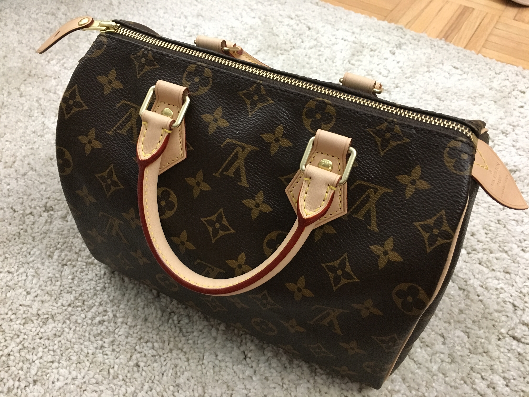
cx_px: 264
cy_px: 198
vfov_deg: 48.2
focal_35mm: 29
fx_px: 443
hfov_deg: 61.7
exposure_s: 1/15
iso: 200
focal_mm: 4.15
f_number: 2.2
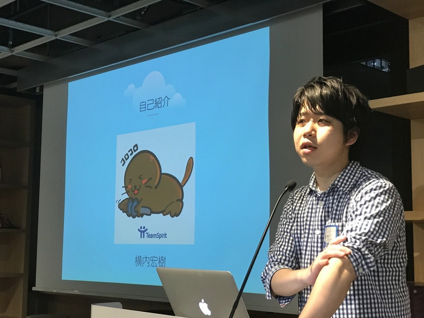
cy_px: 159
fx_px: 698
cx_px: 212
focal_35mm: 57
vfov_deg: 25.7
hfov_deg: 33.8
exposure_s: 1/50
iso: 320
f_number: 2.8
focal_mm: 6.6
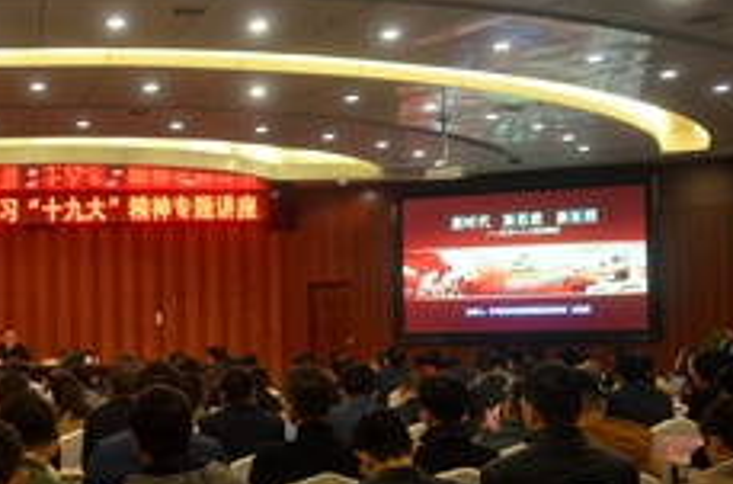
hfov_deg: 31.9
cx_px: 32
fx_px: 1197
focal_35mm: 59
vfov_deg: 22.8
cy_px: 309
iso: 800
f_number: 3.5
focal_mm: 18
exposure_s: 1/40
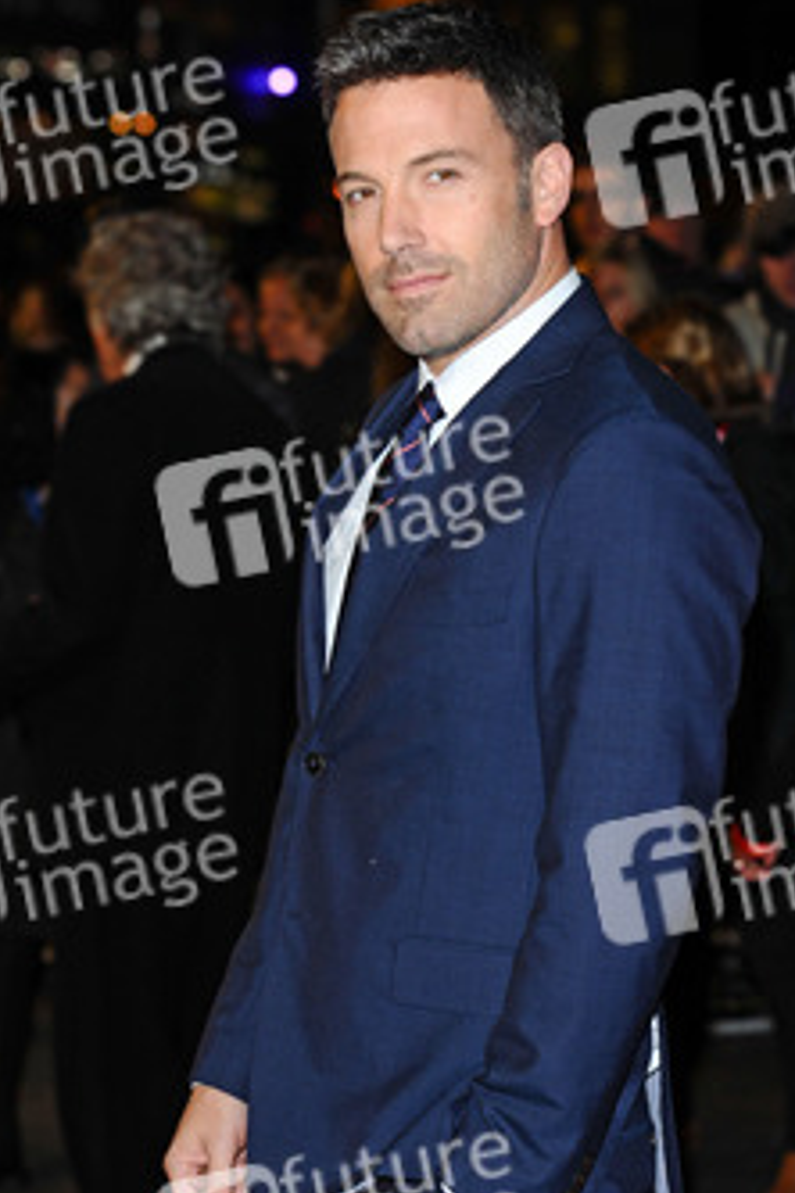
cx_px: 446
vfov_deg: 14.2
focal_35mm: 144
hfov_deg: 9.5
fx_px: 4770
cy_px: 681
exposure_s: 1/160
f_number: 4.5
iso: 320
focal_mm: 80
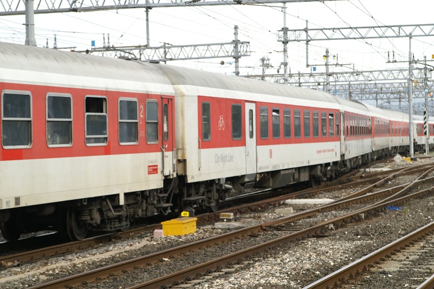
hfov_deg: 18.2
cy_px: 144
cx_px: 217
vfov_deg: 12.2
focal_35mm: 112
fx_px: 1355
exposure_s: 1/500
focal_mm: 75
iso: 200
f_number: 4.5
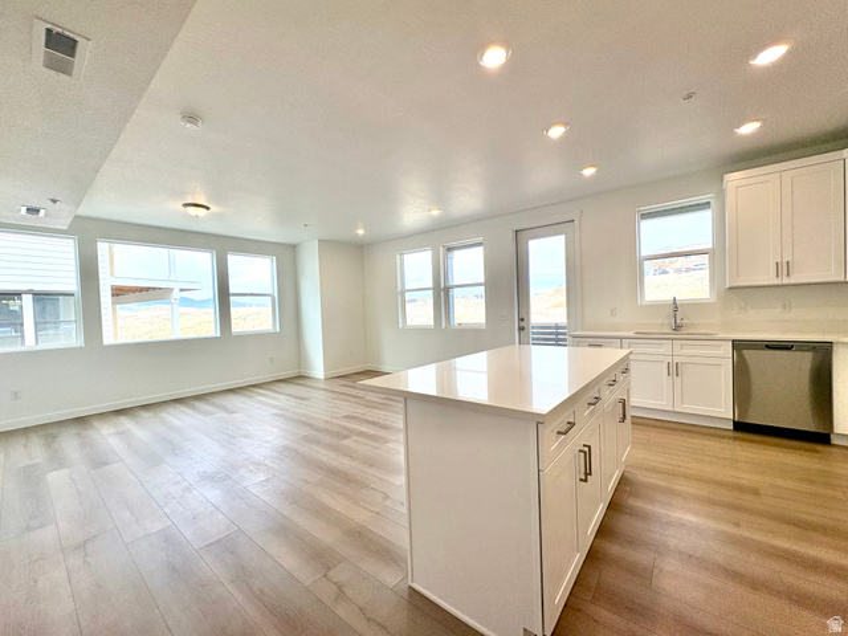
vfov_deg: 85.7
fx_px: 343
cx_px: 424
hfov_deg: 102.1
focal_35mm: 14
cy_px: 318
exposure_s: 1/407
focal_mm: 2.22
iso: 64
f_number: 2.2
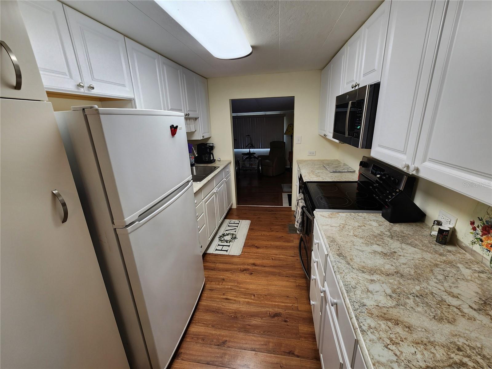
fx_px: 185
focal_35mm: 13
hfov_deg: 106.2
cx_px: 246
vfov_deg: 89.9
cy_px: 184
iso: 64
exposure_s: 1/60
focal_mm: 2.2
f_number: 2.2
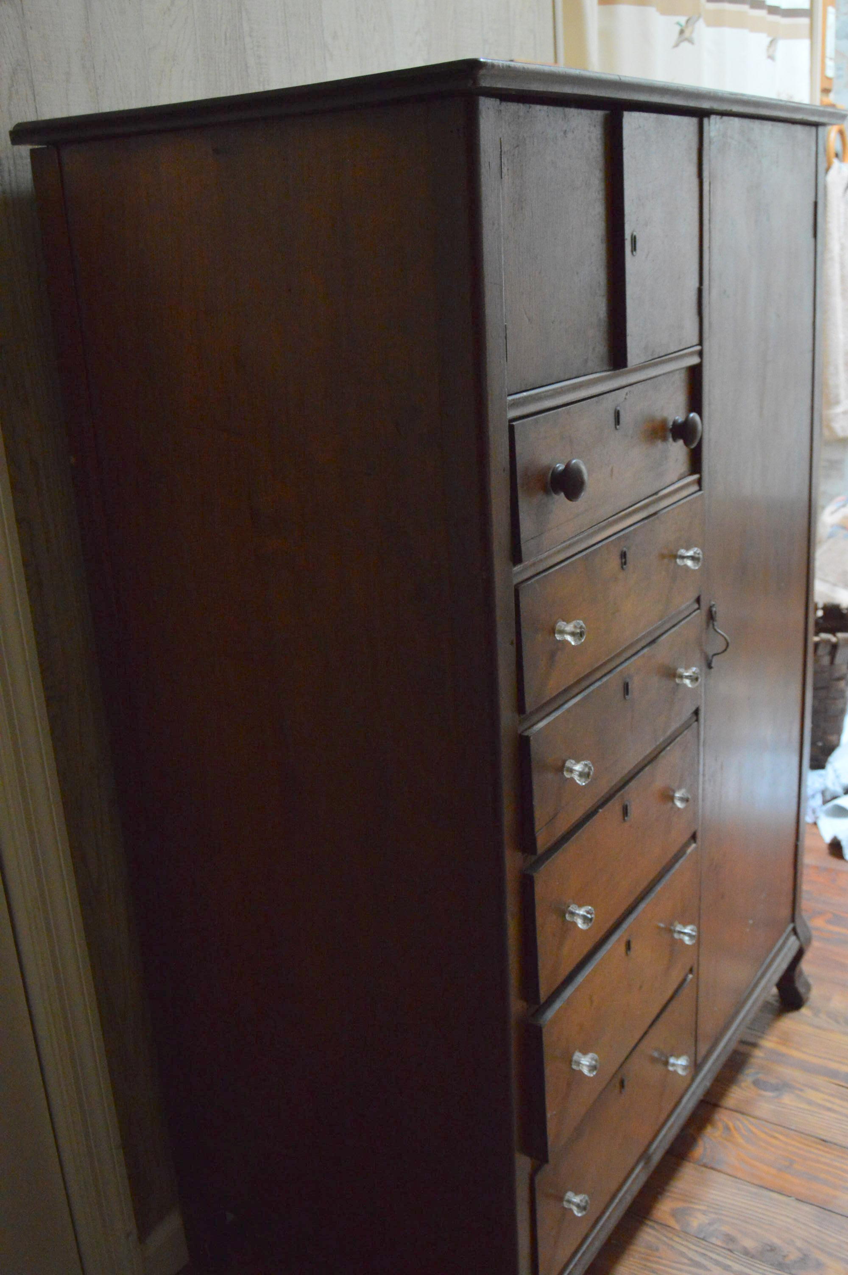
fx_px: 1221
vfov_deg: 55.1
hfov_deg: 38.3
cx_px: 424
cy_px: 638
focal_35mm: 34
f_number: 5.6
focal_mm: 23
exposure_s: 1/80
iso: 3200
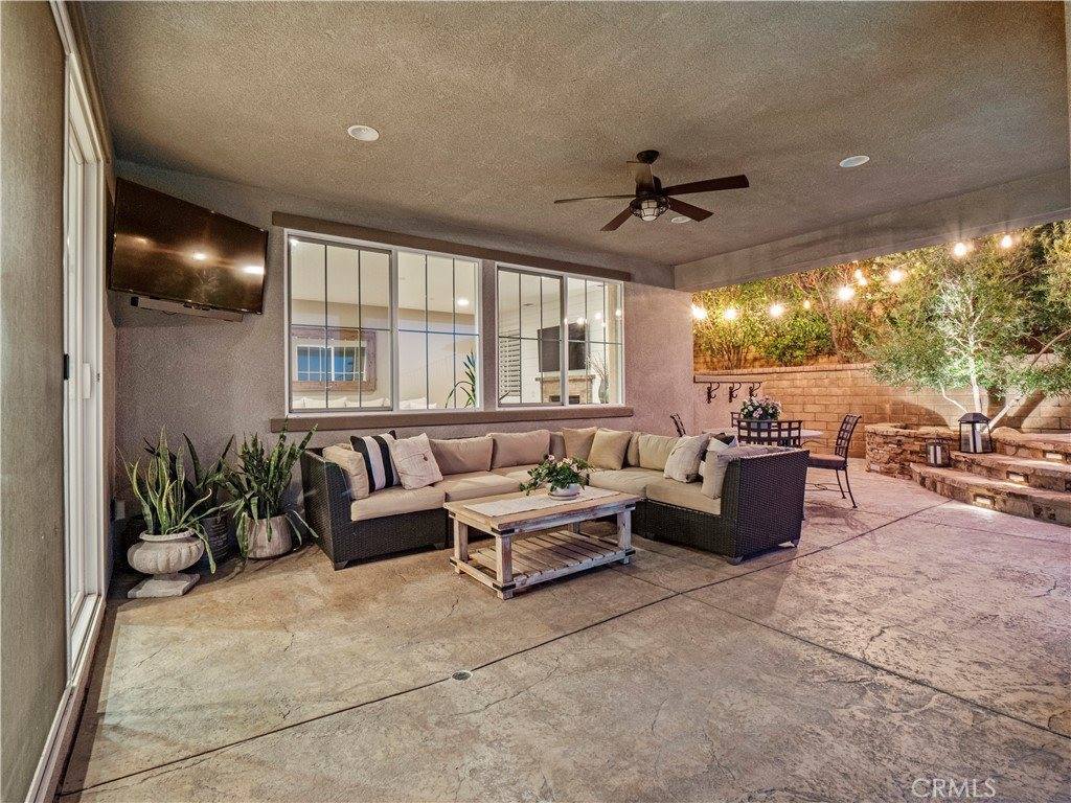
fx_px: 495
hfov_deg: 94.5
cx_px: 536
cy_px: 402
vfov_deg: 78.1
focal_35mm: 16
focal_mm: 8
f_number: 8
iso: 400
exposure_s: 6
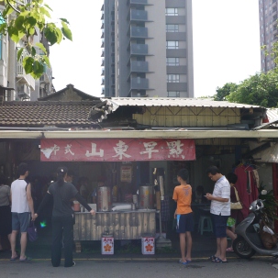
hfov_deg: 35.8
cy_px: 130
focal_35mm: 47
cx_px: 98
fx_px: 427
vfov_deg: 36.0
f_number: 7.1
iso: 160
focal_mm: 18
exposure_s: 1/250
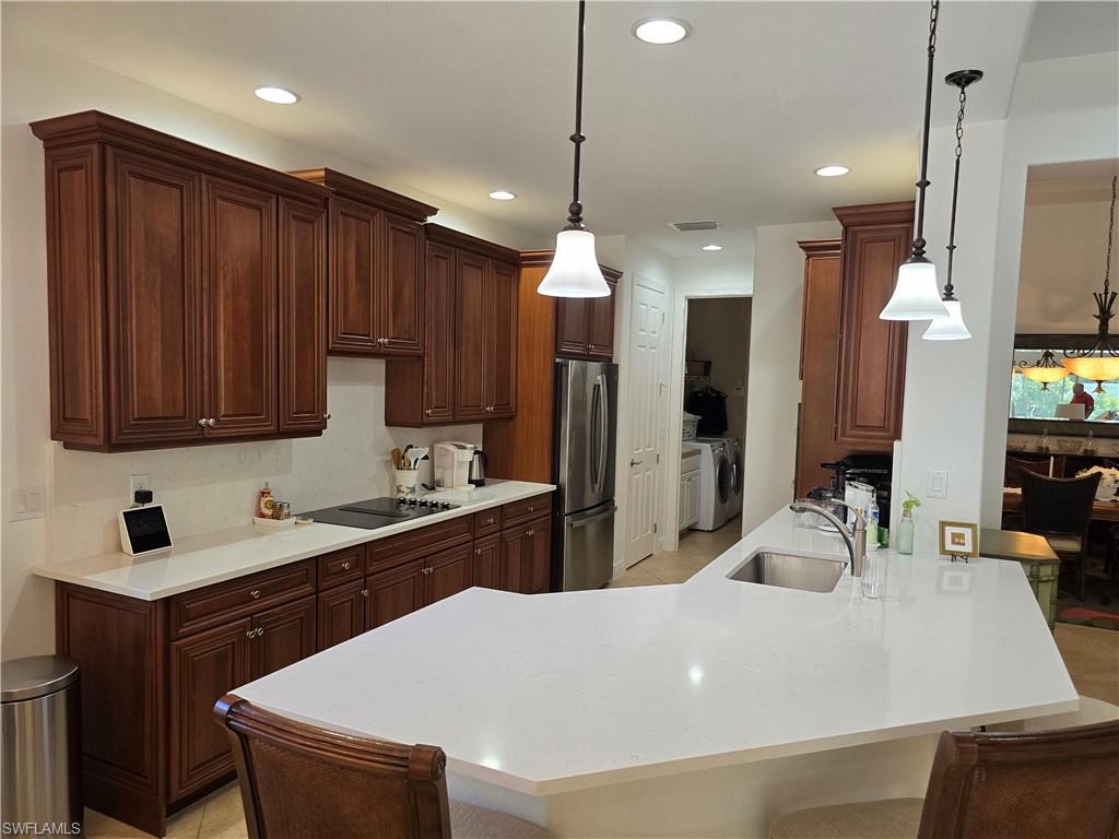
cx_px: 560
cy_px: 420
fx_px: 744
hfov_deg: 73.9
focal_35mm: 23
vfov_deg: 58.9
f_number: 1.7
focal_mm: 6.3
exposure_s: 1/120
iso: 125
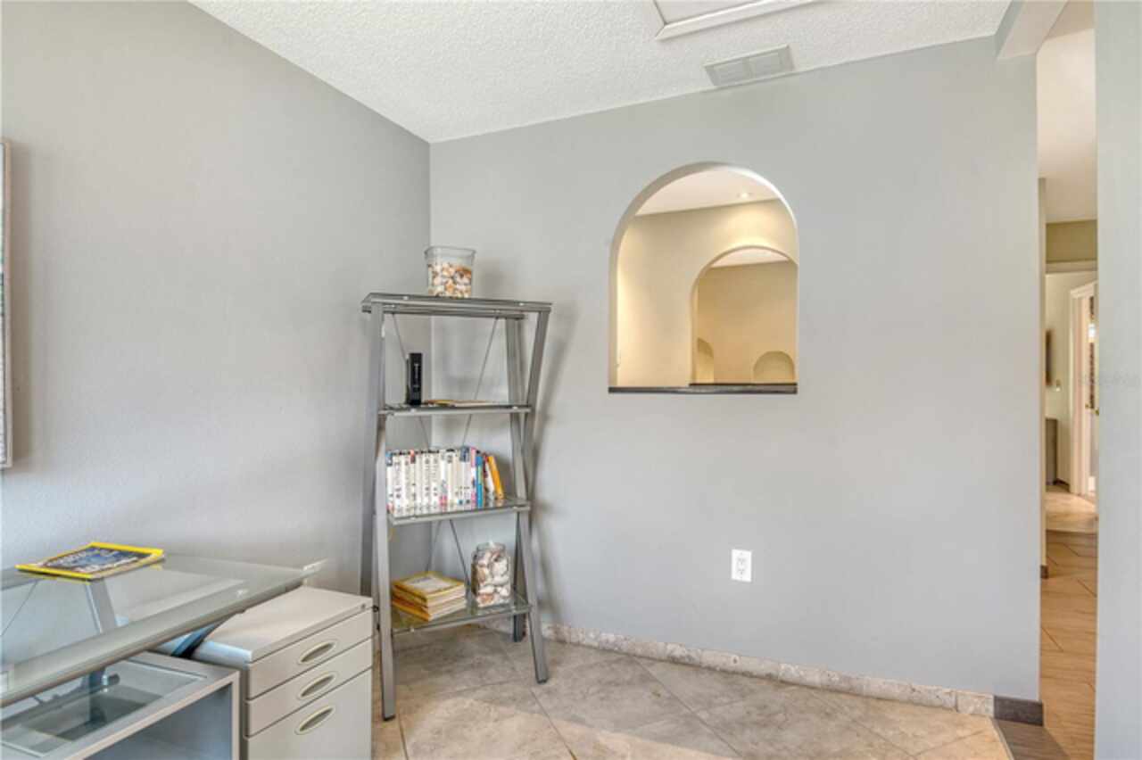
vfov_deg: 67.3
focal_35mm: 18
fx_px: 571
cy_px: 380
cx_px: 571
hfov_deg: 90.0
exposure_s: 1/250
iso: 640
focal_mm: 12
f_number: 13
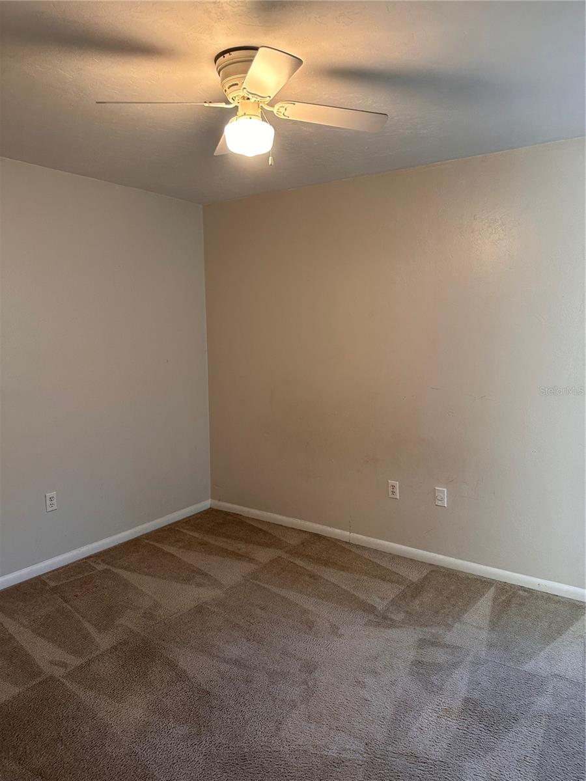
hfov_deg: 56.8
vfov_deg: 71.6
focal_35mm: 24
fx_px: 542
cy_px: 390
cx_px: 293
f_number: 1.78
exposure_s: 1/60
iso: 320
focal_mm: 6.86
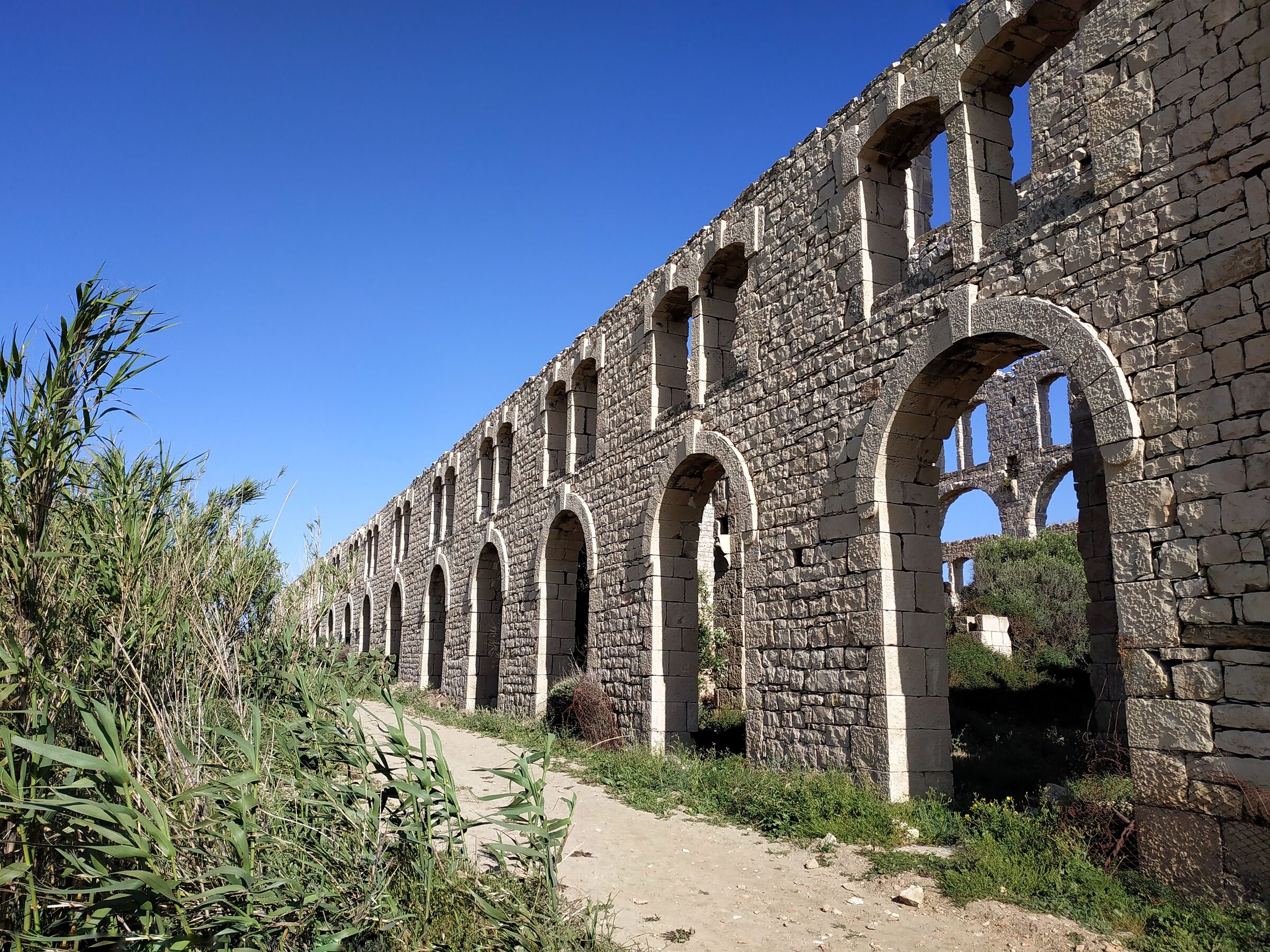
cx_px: 635
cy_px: 476
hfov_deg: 71.6
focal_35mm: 24
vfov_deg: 56.8
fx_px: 881
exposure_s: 1/1890
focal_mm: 3.94
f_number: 1.9
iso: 100
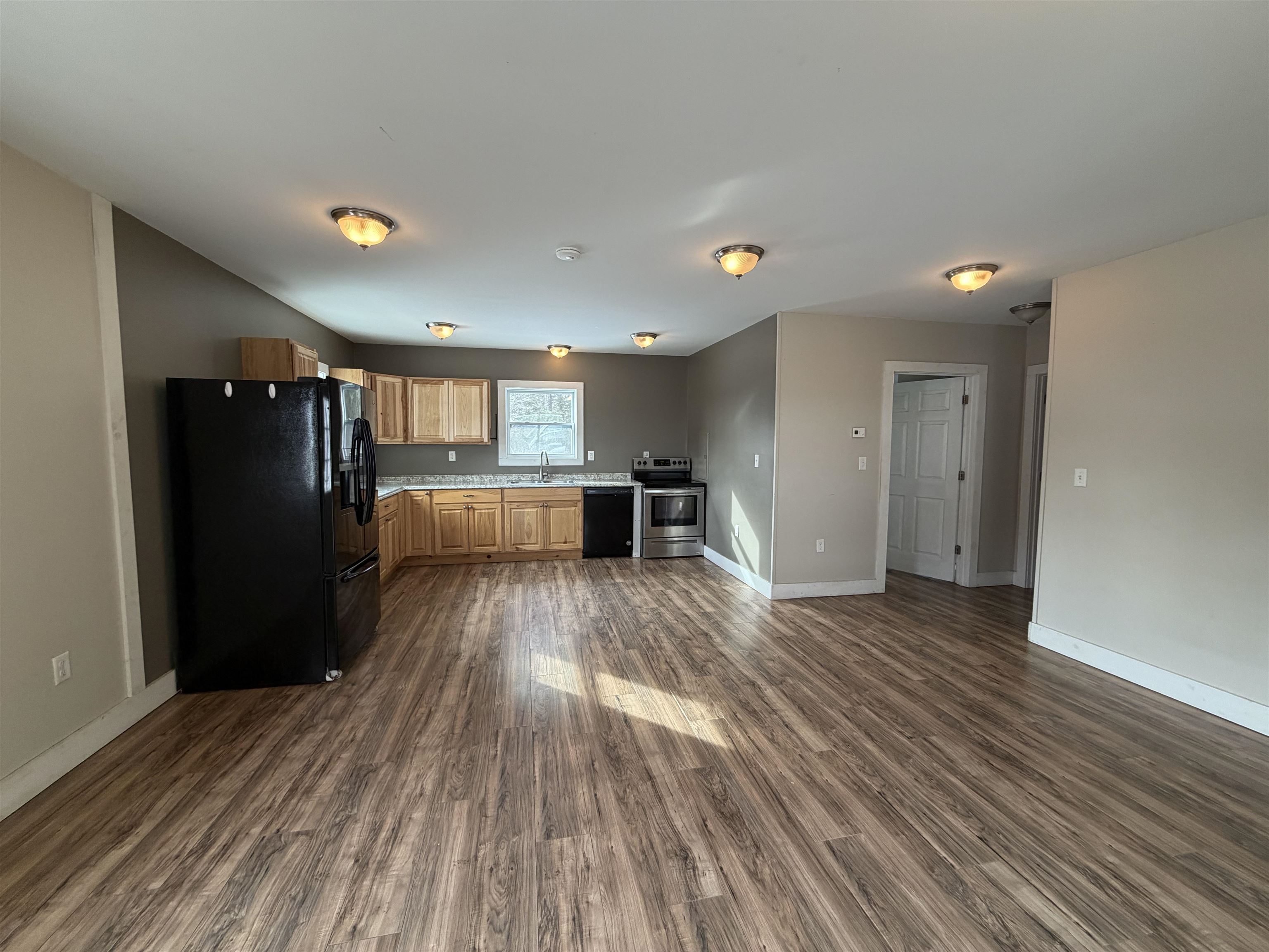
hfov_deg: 102.1
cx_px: 634
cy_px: 476
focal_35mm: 14
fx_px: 513
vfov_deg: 85.7
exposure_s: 1/60
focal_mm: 2.22
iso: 200
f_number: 2.2
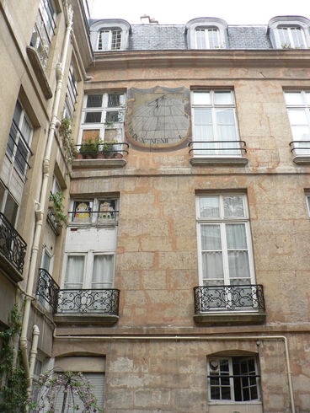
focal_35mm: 35
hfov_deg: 40.7
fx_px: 418
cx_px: 155
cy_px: 206
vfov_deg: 52.6
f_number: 2.8
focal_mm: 6
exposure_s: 1/80
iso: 64
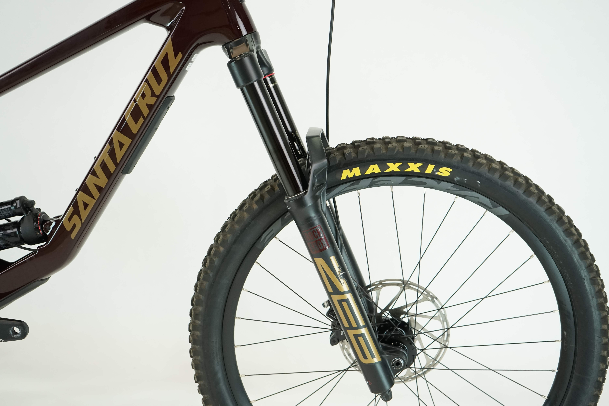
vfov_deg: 32.6
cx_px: 304
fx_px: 694
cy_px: 203
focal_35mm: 41
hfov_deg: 47.4
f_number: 5.6
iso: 1600
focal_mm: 41
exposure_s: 1/200
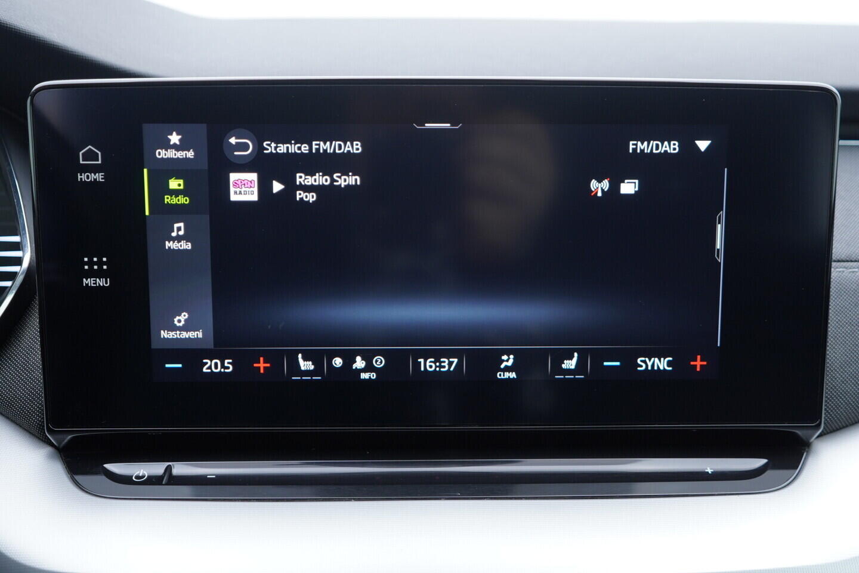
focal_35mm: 36
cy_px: 286
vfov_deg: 36.9
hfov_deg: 53.1
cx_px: 430
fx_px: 859
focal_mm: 24
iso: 200
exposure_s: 1/40
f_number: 2.8
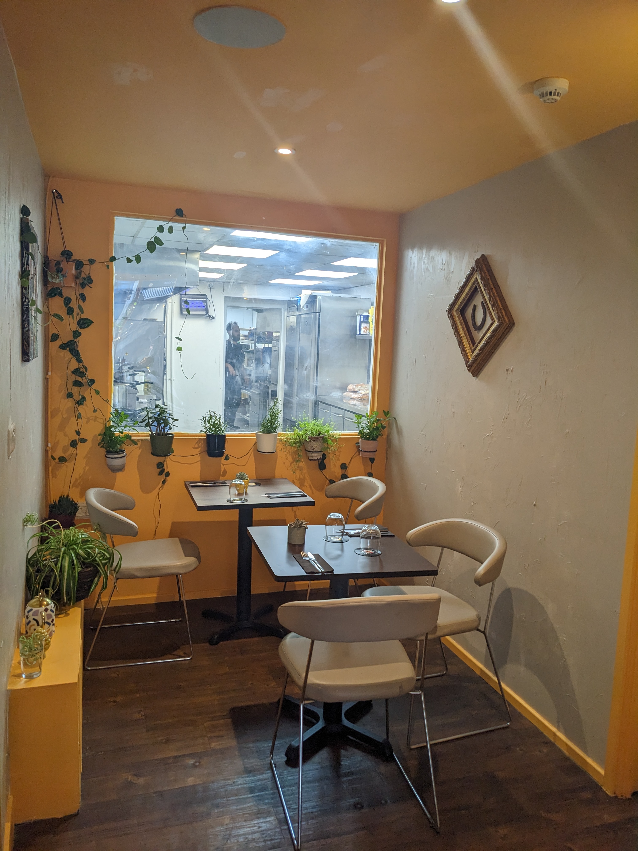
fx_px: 664
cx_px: 319
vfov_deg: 65.3
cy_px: 426
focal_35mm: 27
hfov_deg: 51.4
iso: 54
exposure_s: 1/99.9
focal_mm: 4.38
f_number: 1.73
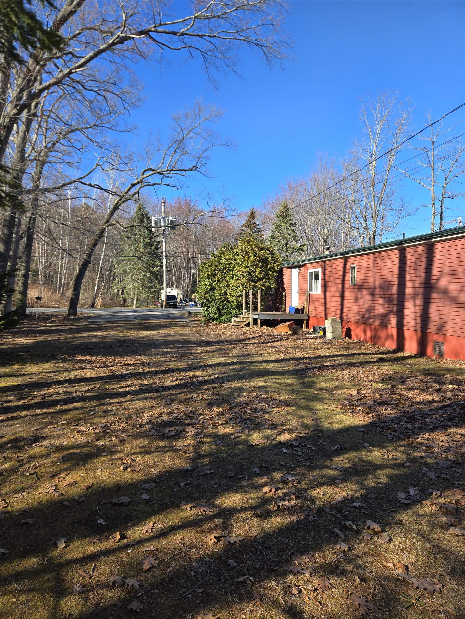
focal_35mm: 23
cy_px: 310
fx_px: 412
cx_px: 232
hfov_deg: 58.9
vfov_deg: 73.9
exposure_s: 1/803
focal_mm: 5.4
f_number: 1.8
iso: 25
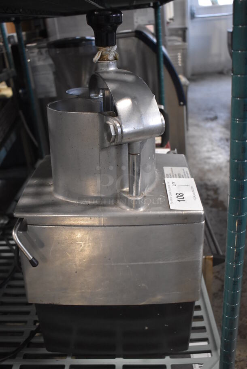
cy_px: 184
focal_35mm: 34
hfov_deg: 38.4
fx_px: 354
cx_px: 124
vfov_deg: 55.1
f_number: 3.8
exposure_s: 1/125
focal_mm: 23
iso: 2800
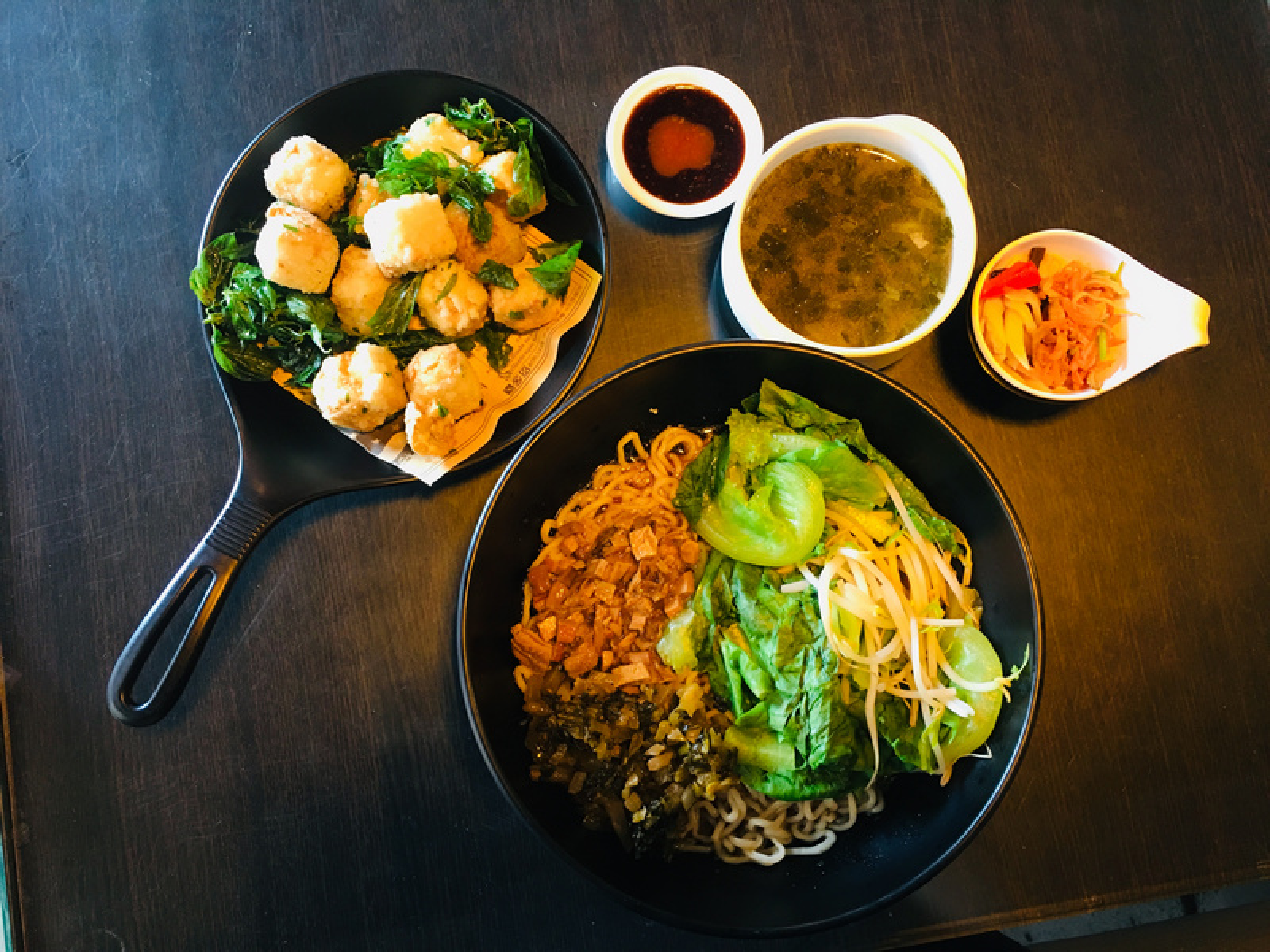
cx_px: 635
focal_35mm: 29
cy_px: 476
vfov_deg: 48.2
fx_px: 1064
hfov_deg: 61.7
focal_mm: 4.15
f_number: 2.2
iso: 50
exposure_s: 1/15
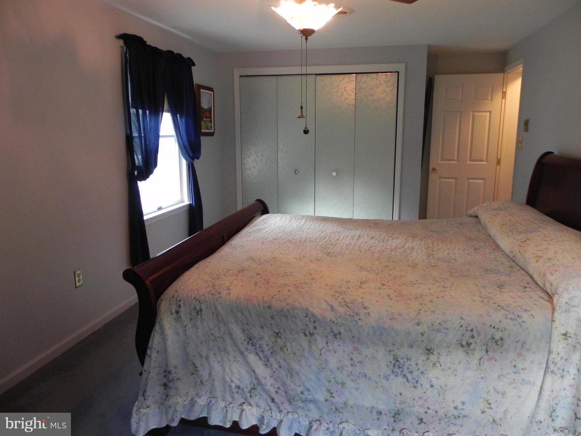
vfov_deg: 53.1
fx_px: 436
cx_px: 290
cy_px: 218
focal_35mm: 26
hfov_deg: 67.3
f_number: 2.8
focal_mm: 4.6
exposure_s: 1/30
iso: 354
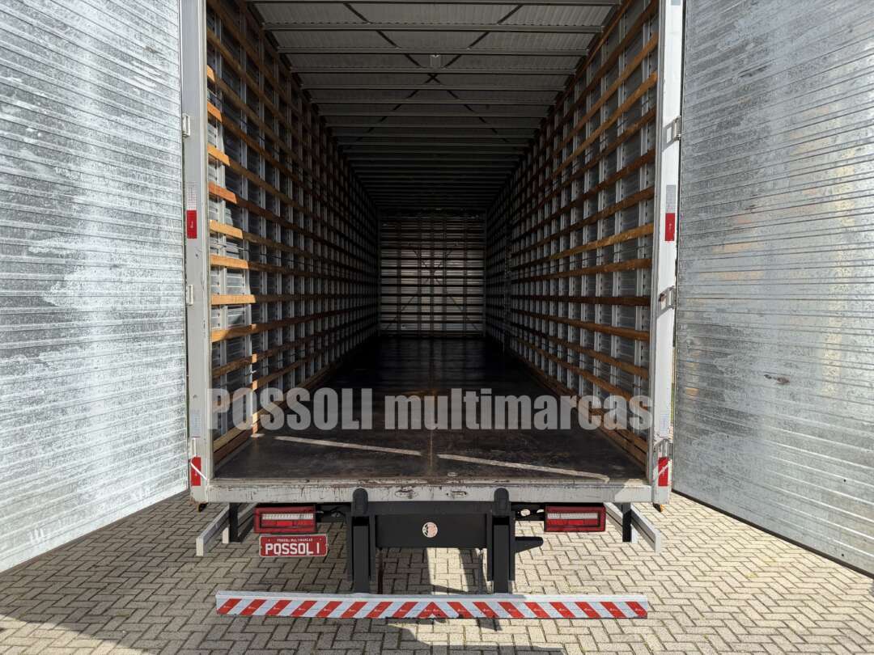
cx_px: 437
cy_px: 328
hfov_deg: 71.6
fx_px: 606
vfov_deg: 56.8
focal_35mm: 24
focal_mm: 6.76
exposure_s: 1/2445
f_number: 1.78
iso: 80
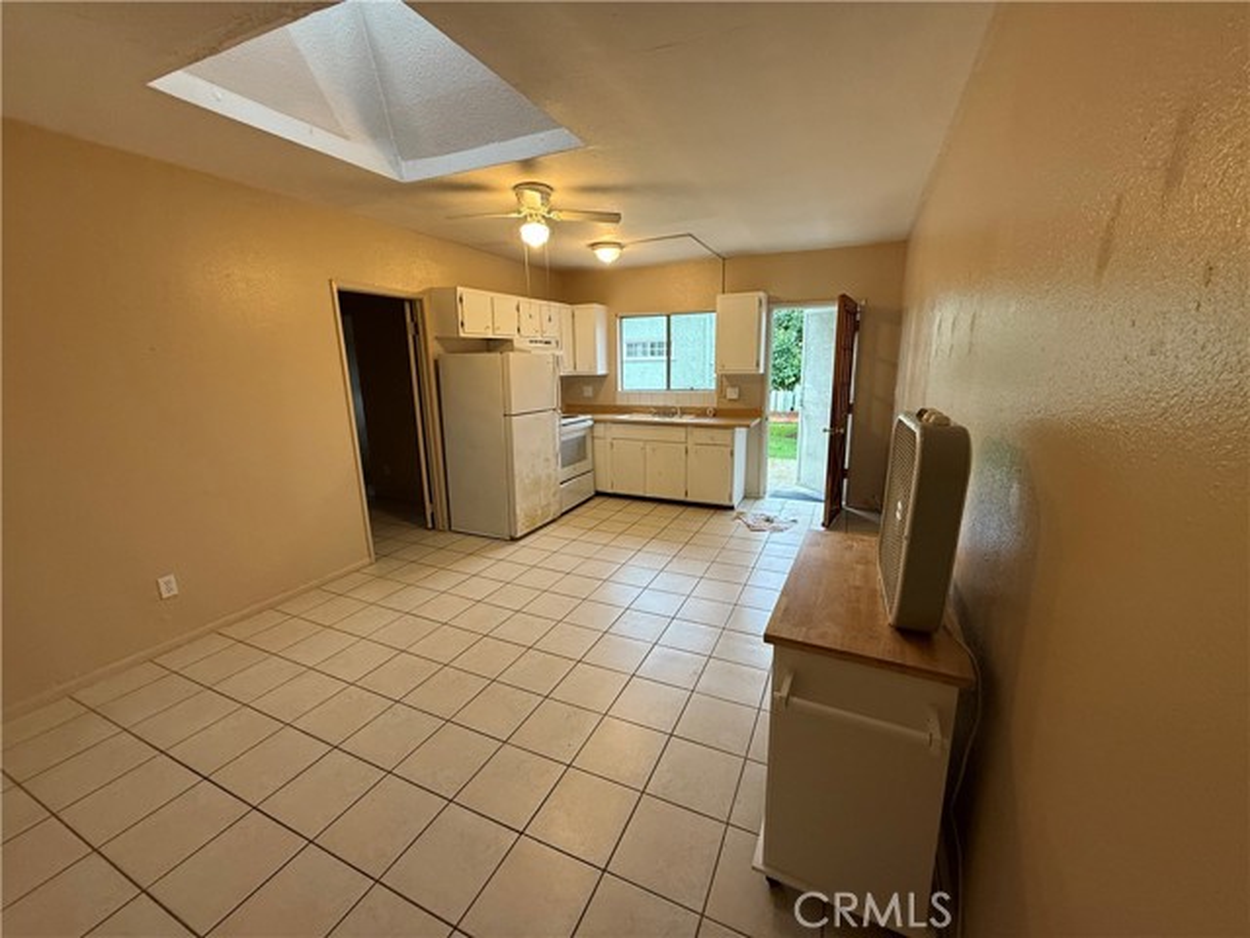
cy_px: 469
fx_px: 506
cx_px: 625
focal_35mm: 14
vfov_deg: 85.7
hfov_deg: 102.1
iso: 200
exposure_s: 1/60
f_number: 2.2
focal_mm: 2.22
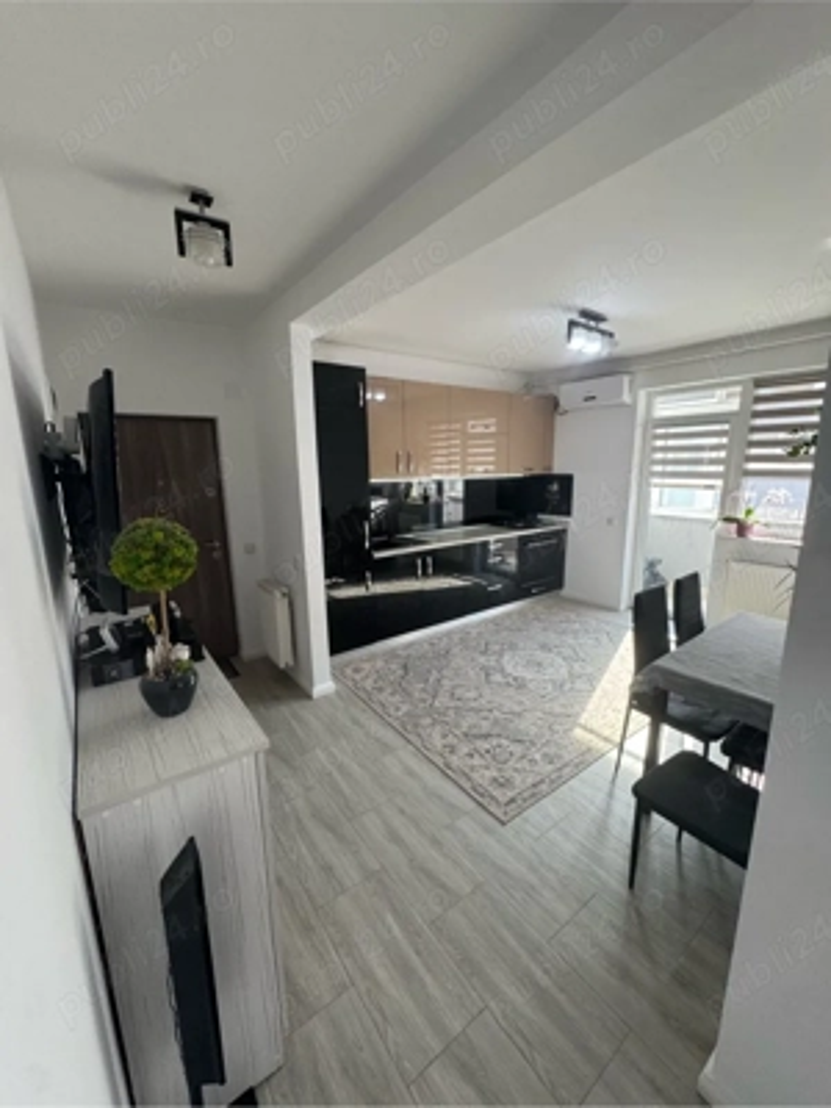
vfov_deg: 102.1
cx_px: 416
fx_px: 448
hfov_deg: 85.7
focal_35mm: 14
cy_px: 554
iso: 125
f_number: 2.2
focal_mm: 2.22
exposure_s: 1/99
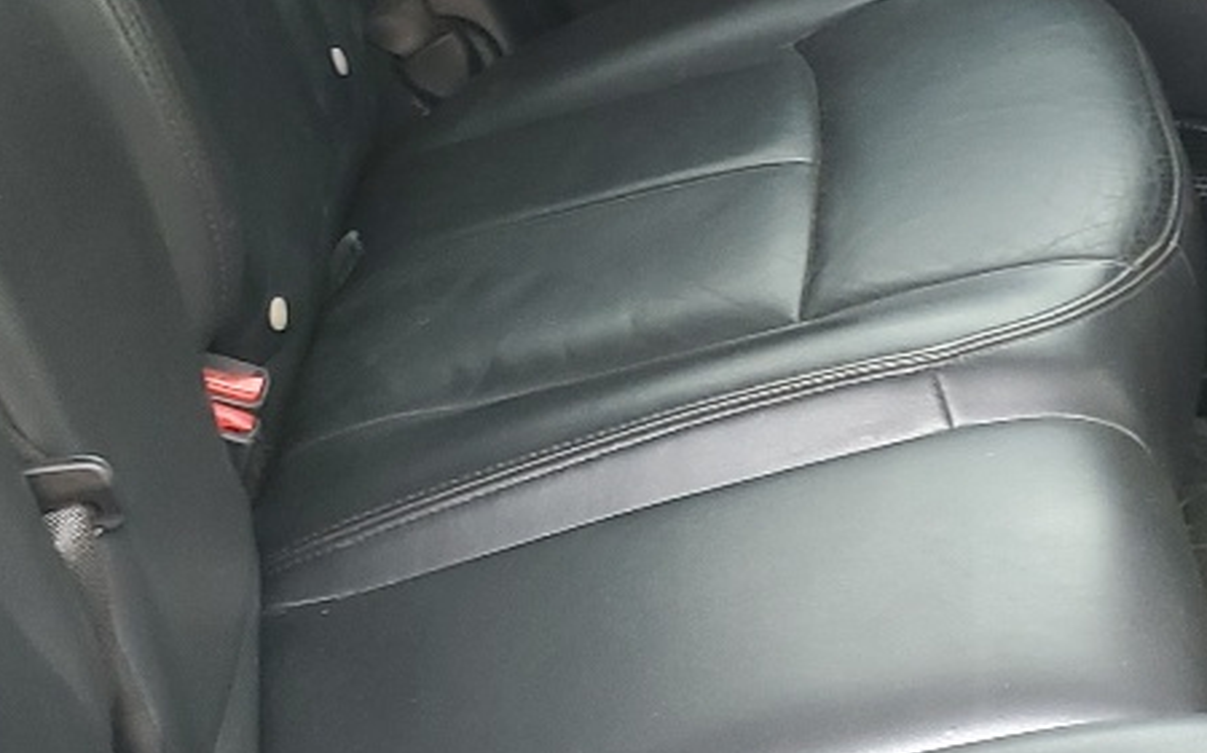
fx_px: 3223
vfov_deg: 13.3
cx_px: 925
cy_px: 549
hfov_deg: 21.0
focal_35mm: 98
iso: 67
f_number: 1.5
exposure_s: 1/60.2
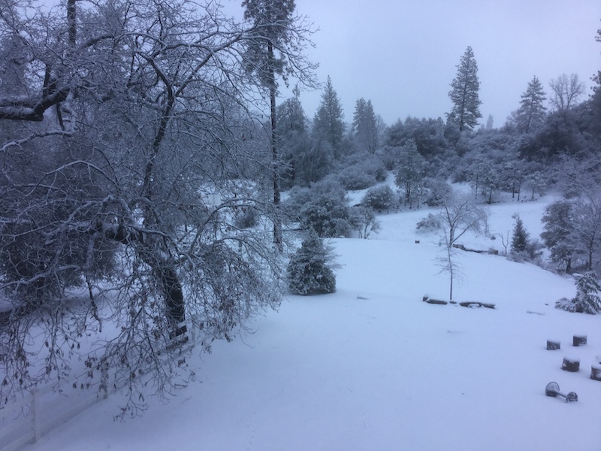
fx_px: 538
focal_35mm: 31
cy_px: 226
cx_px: 300
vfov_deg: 45.4
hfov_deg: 58.4
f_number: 2.4
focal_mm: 3.3
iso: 32
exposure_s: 1/120
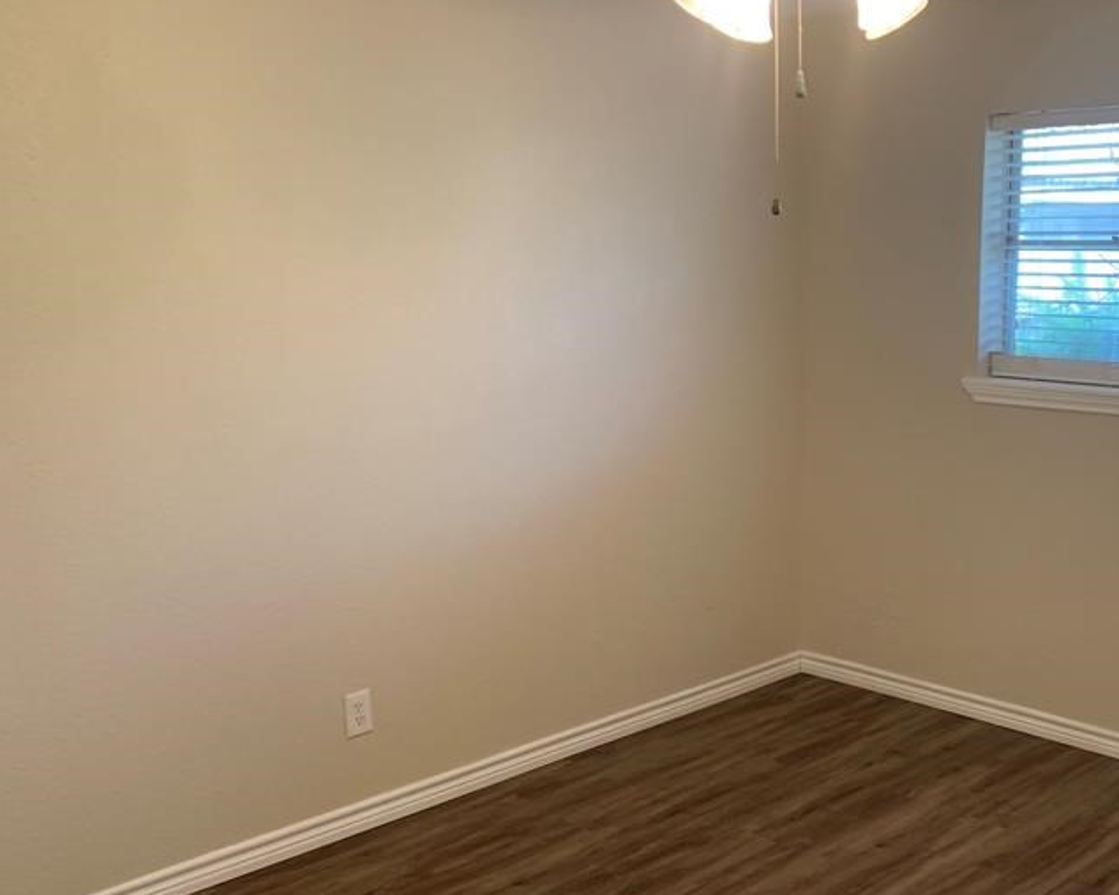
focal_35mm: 41
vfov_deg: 36.4
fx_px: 1358
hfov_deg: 43.3
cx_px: 844
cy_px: 517
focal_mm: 4.25
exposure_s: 1/60
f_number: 1.8
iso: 200
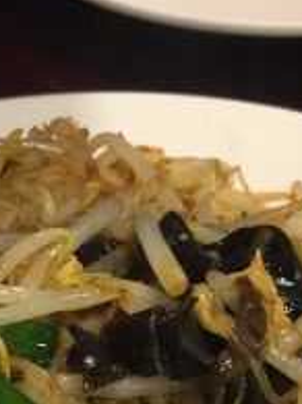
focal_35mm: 104
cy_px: 472
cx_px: 47
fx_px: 1211
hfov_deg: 14.1
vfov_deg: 18.1
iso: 40
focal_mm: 4.15
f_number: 2.2
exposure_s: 1/17
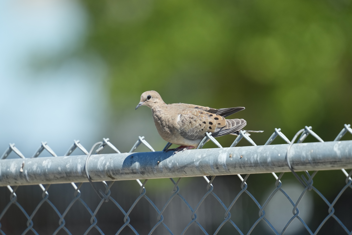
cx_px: 176
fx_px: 5866
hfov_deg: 3.4
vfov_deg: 2.3
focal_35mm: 600
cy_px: 118
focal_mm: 600
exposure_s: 1/2000
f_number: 5.6
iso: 1000
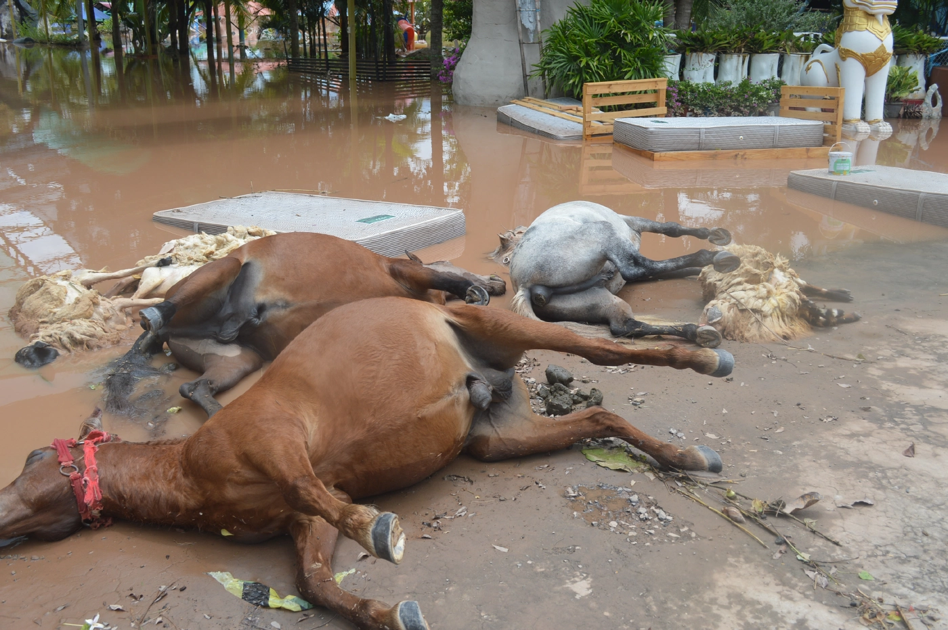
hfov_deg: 57.3
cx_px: 474
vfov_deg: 39.9
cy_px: 315
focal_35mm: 33
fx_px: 868
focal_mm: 22
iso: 100
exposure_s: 1/200
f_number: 7.1
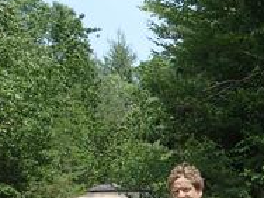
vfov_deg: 17.2
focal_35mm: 84
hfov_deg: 22.2
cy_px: 192
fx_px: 641
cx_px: 275
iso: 100
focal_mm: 6.4
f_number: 3.5
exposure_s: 1/500
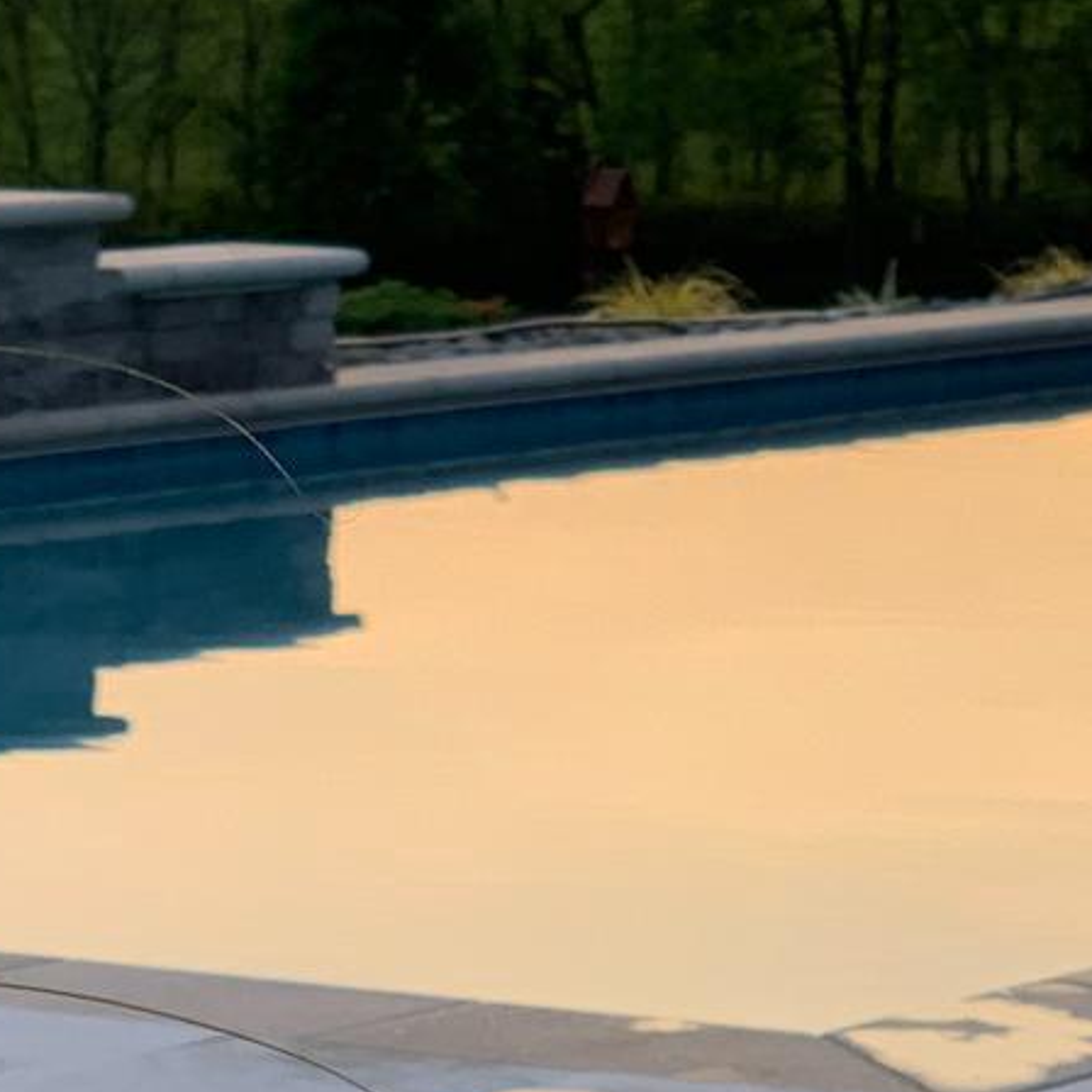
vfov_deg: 8.3
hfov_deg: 8.3
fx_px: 7495
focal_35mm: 210
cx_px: -34
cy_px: 1121
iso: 16
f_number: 2.4
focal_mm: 6
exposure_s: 1/98
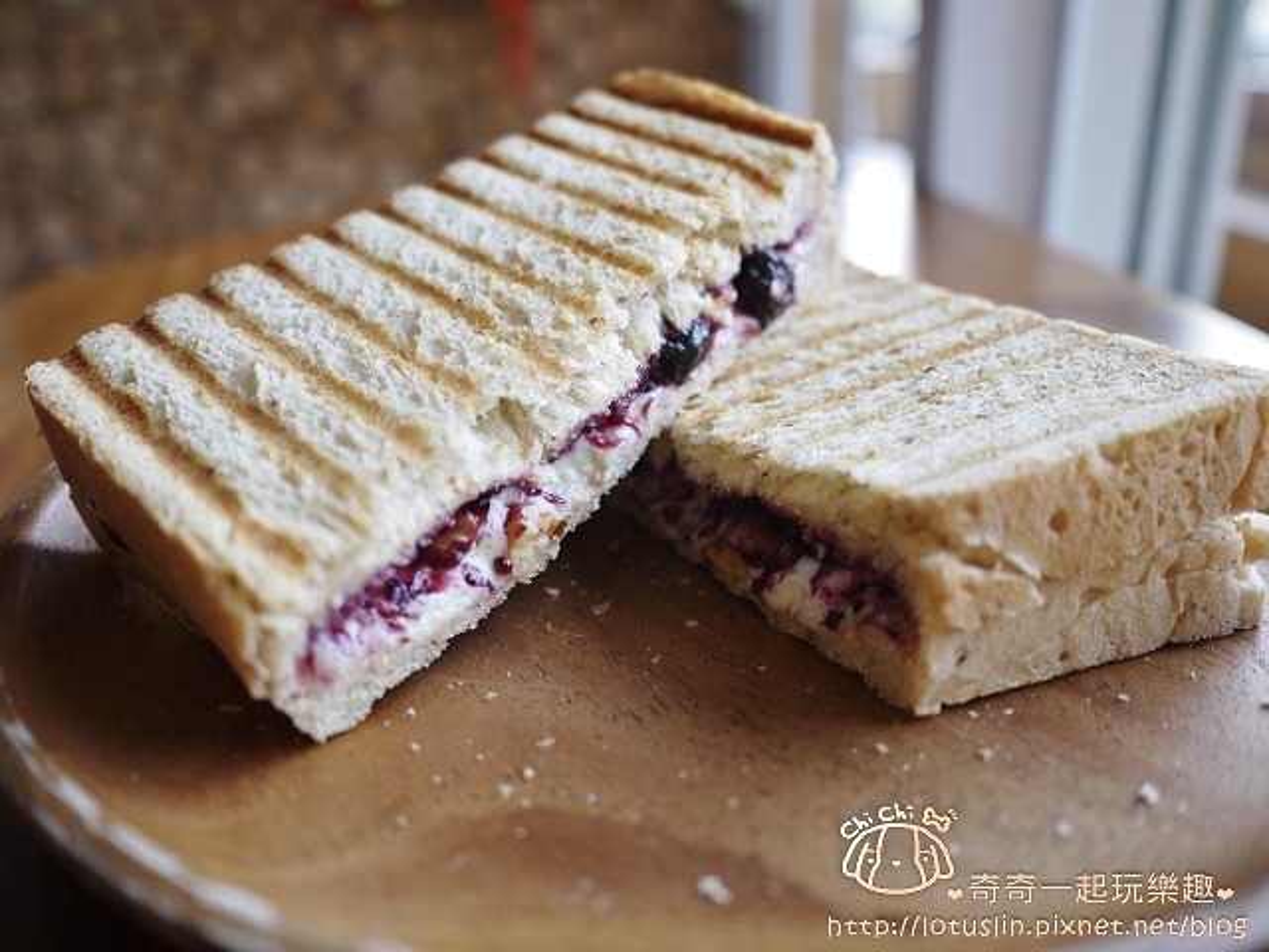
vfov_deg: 49.7
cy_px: 476
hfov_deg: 63.4
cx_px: 634
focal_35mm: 28
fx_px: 1026
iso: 100
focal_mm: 14
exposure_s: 1/125
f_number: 2.5
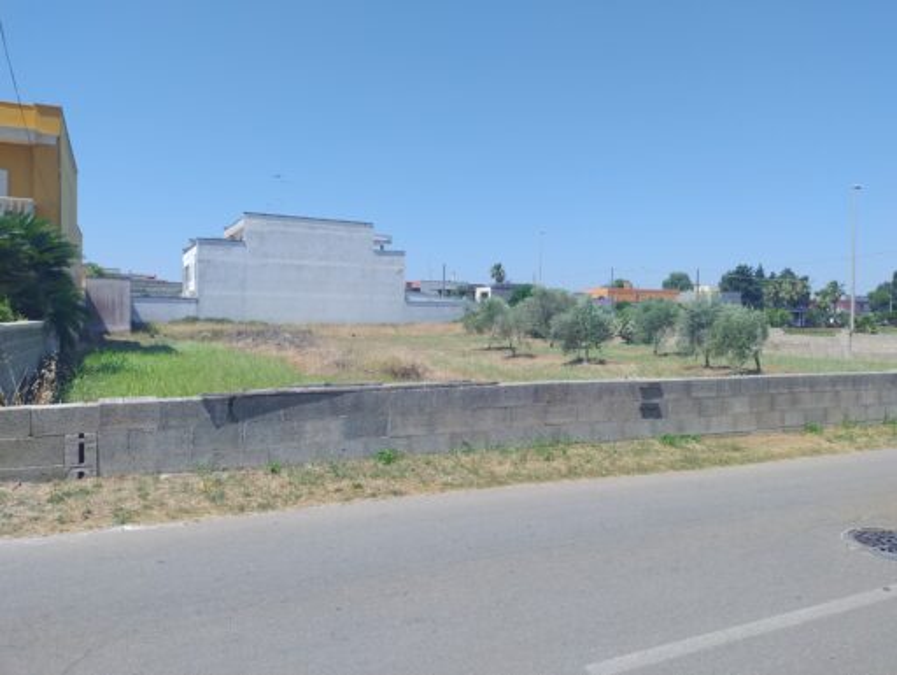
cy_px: 338
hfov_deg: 69.3
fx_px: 648
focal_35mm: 25
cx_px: 448
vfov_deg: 55.0
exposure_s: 1/679
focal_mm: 4.71
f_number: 1.7
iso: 100
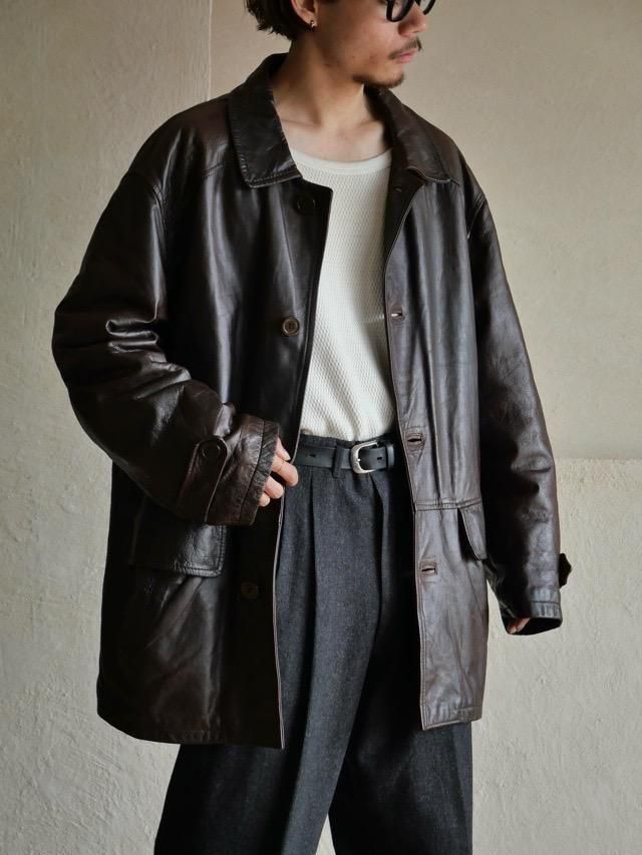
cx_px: 321
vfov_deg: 20.4
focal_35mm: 96
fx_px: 2373
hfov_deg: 15.4
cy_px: 428
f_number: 3.9
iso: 640
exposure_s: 1/125
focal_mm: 48
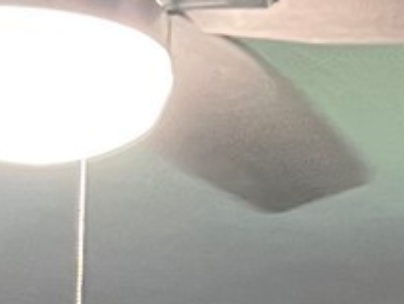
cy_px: 965
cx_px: 339
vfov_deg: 6.6
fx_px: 2371
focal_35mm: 203
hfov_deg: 9.7
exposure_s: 1/60
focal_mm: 5.1
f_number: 1.6
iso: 400
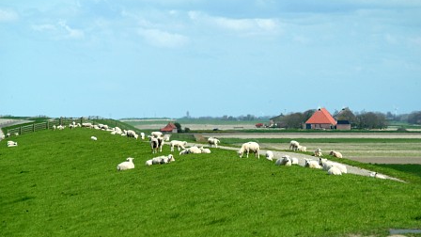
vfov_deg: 4.1
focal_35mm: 293
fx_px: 3271
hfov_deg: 7.4
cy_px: 122
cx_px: 210
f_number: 6.3
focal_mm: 185
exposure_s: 1/1500
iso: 200
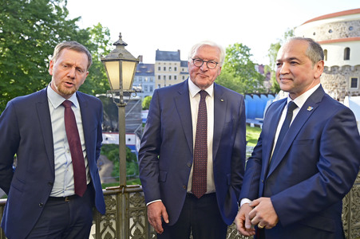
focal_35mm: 24
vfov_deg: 53.1
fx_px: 240
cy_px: 120
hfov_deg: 73.8
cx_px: 180
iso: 200
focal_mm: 24
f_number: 2.8
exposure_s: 1/500
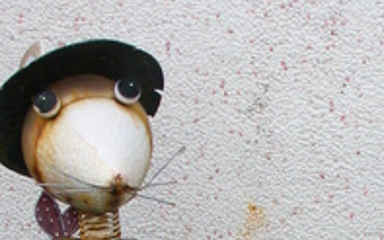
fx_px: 1789
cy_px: 371
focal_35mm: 171
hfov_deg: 12.2
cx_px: 355
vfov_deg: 7.5
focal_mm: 8.8
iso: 50
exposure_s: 1/58.7
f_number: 10.5
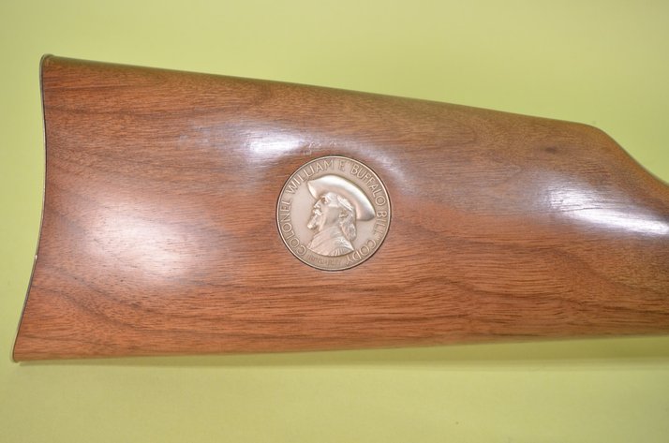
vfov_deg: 36.7
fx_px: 668
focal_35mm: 36
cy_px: 222
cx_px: 334
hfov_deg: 53.2
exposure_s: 1/125
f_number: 8
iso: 800
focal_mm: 24
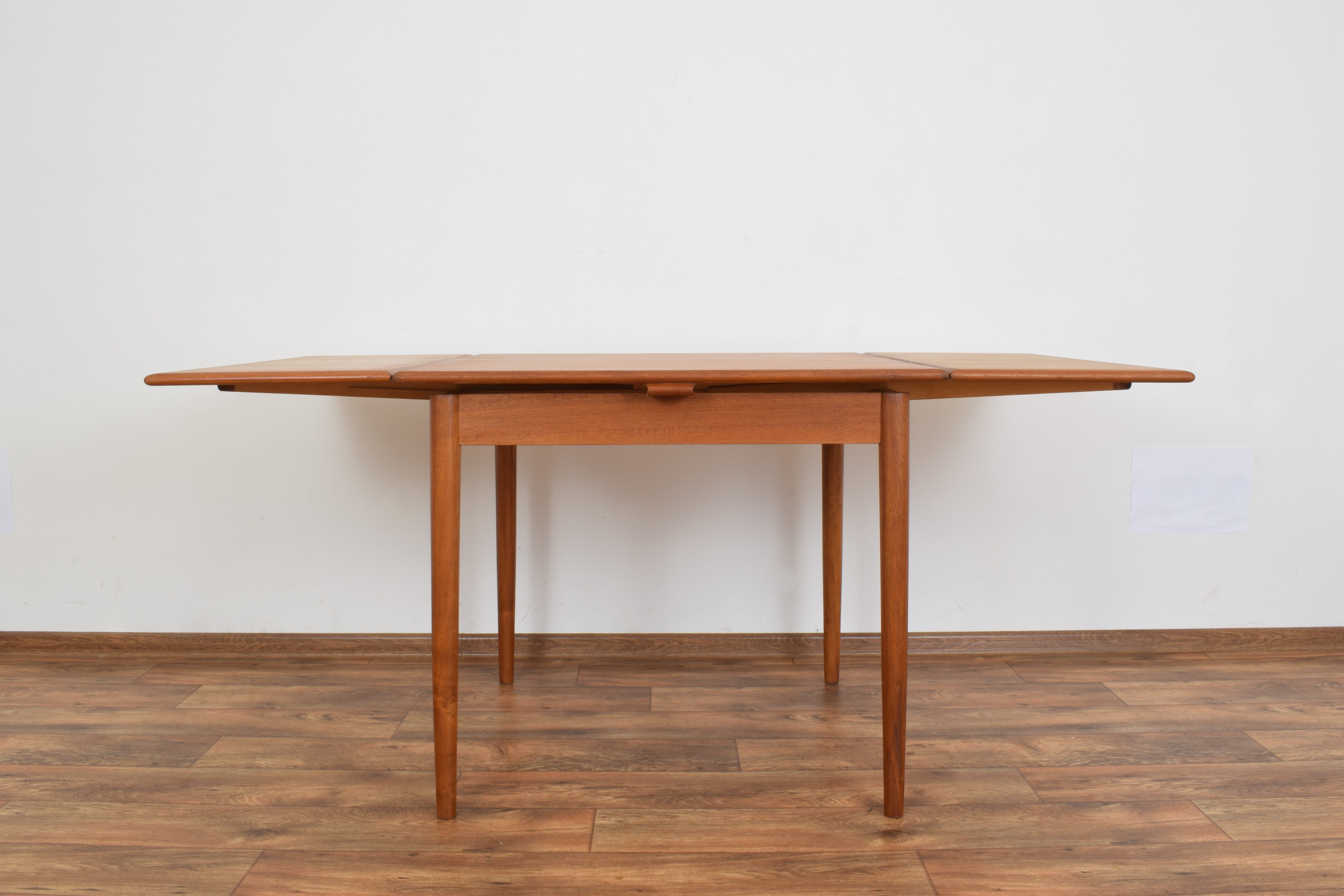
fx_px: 1232
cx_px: 672
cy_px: 448
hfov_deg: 57.2
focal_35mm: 33
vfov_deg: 40.0
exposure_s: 4
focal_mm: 22
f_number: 25
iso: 100
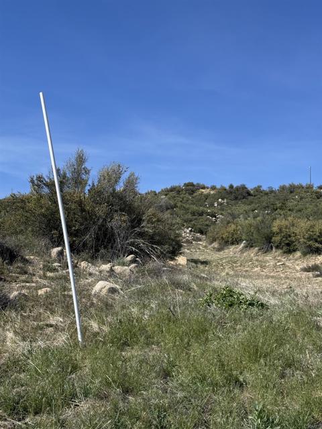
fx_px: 595
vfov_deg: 39.7
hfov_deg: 30.3
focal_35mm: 48
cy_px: 214
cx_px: 161
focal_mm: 6.76
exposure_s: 1/3817
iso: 64
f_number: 1.78
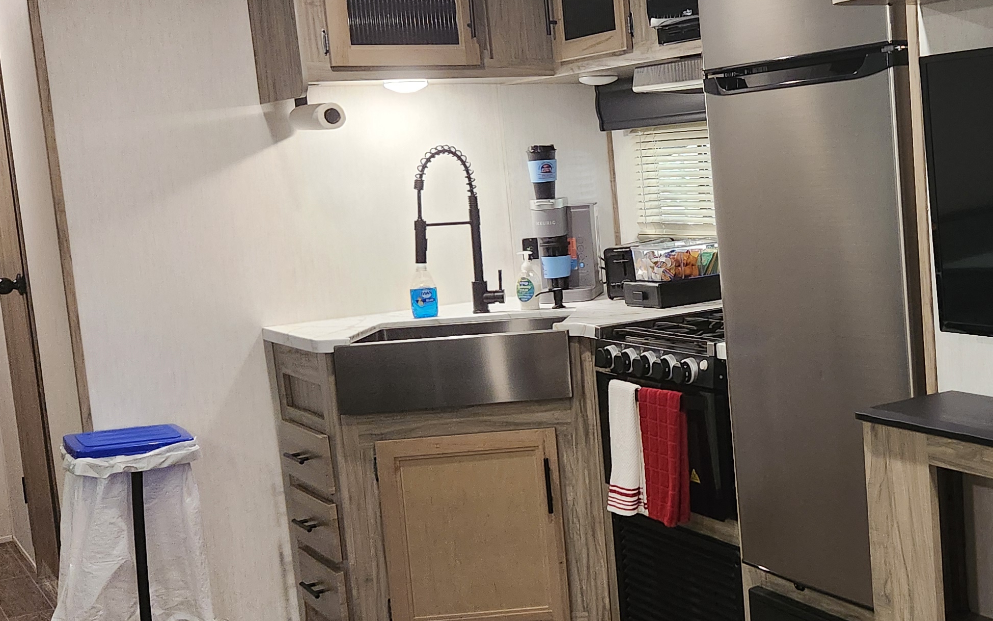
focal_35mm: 50
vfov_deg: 25.8
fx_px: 1353
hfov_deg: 38.9
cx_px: 783
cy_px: 308
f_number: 1.8
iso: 640
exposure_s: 1/120
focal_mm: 5.4
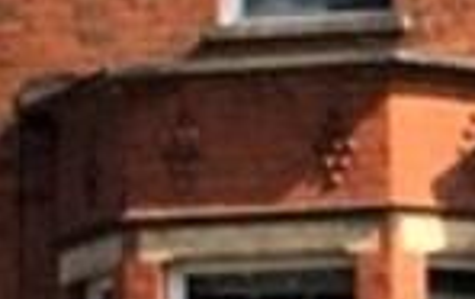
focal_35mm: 212
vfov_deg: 6.2
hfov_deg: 9.5
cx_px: 815
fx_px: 2749
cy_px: 350
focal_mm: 4.15
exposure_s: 1/746
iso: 25
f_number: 2.2
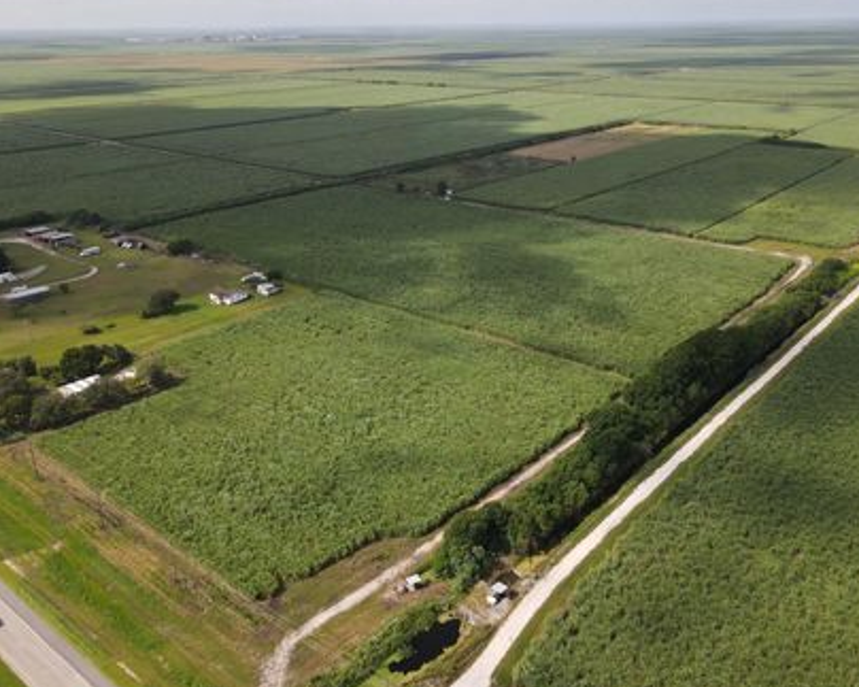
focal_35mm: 29
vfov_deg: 50.0
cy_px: 335
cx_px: 461
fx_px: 737
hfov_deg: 60.4
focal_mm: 4.5
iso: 100
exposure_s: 1/40
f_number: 2.8
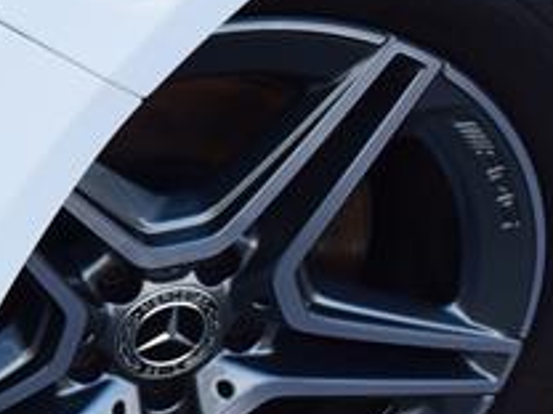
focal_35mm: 166
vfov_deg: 8.9
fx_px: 2652
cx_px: -399
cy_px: 245
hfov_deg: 11.2
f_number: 9
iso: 400
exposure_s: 1/125
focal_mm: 30
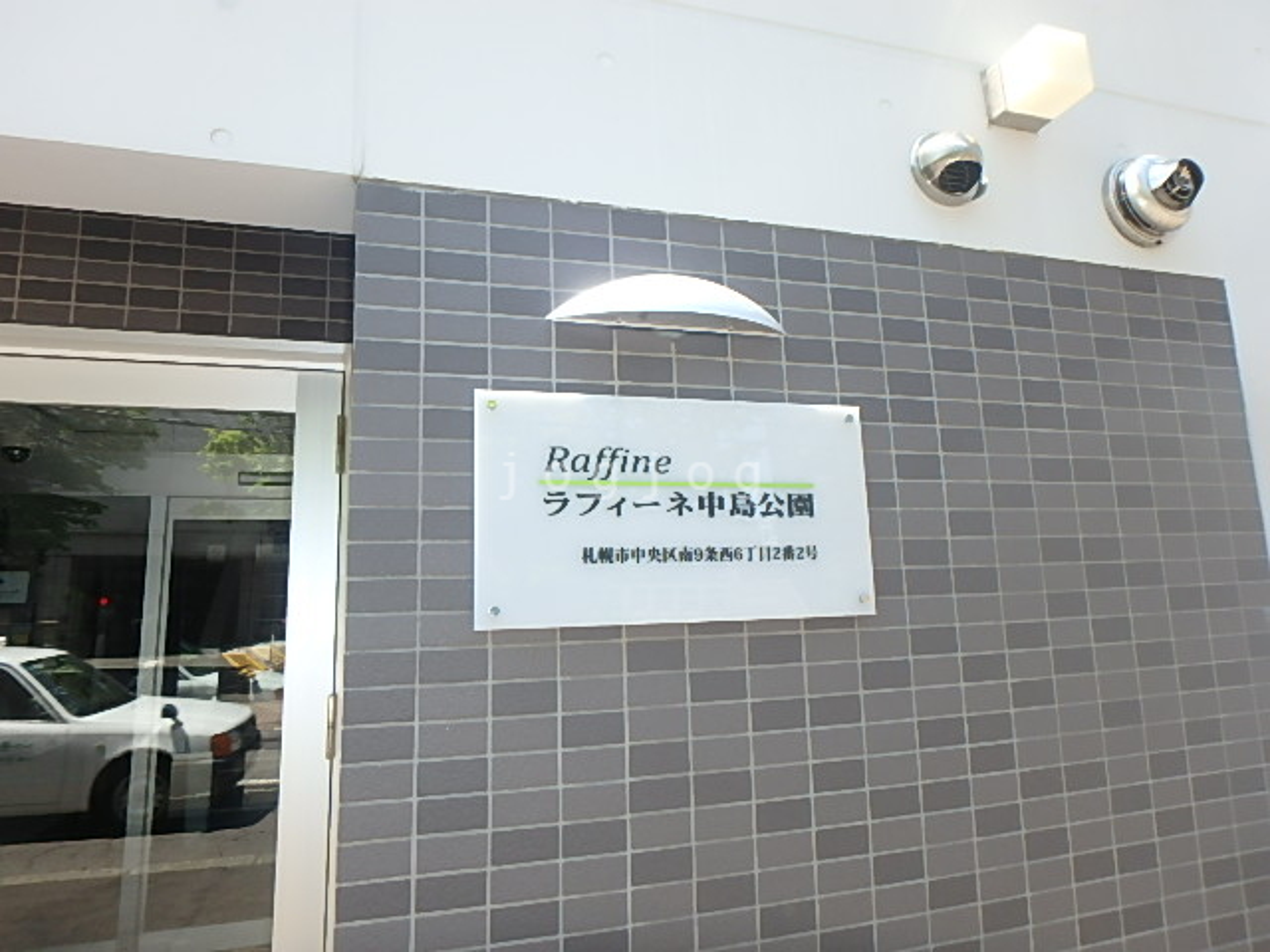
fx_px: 770
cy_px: 476
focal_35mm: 21
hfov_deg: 79.0
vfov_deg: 63.4
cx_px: 635
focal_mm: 3.7
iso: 125
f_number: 3.5
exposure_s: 1/200
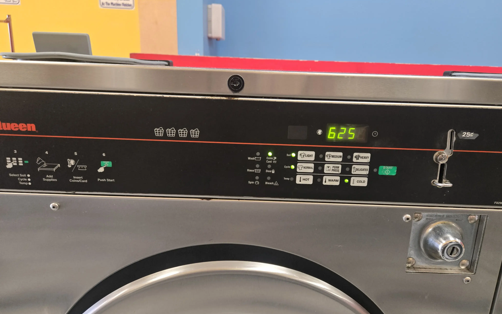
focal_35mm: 25
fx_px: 342
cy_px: 163
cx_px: 257
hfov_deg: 72.5
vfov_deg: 49.3
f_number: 1.8
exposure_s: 1/120
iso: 400
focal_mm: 5.4
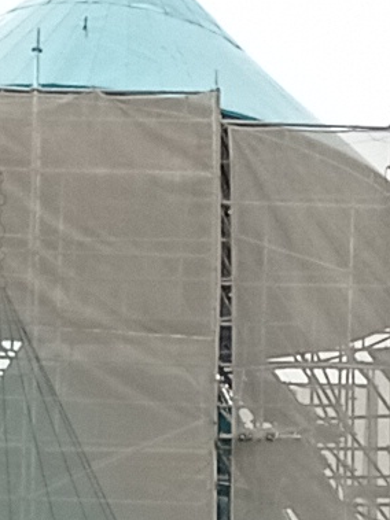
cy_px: 1544
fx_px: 4434
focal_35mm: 295
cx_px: 1228
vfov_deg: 6.2
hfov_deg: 4.8
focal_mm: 4.7
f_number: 1.79
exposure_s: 1/1142
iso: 103
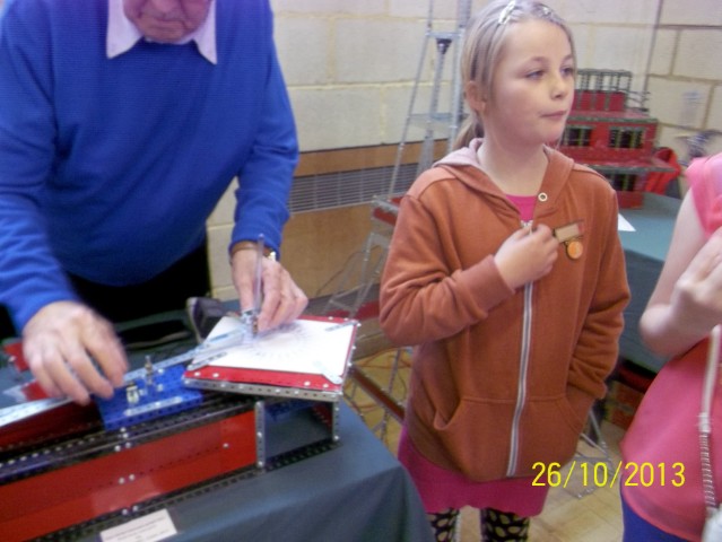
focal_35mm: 29
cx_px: 361
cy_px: 271
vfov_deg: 48.3
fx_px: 605
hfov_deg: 61.6
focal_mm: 4.1
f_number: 3.3
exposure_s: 1/8
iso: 180
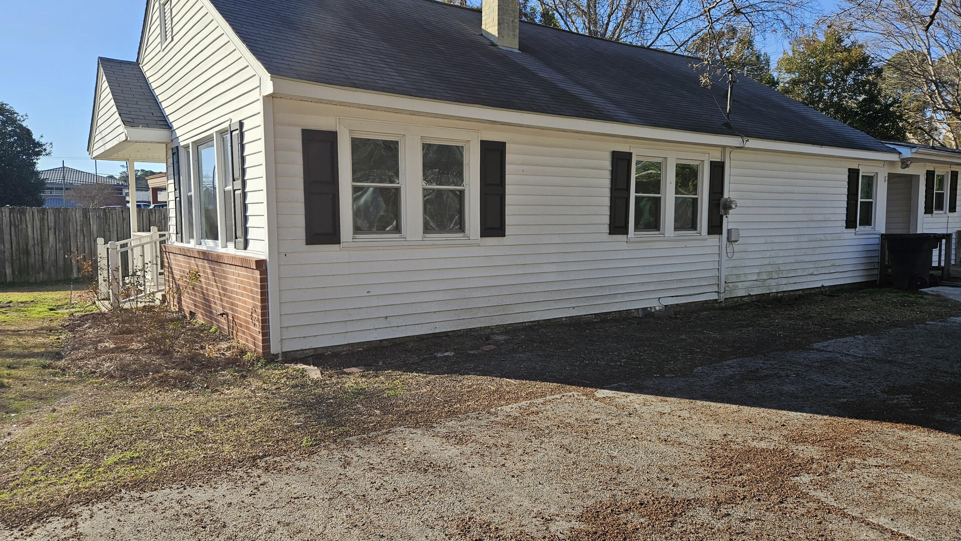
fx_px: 663
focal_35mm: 26
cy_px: 260
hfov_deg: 71.9
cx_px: 496
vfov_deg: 44.4
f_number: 1.8
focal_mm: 5.4
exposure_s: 1/1461
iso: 32
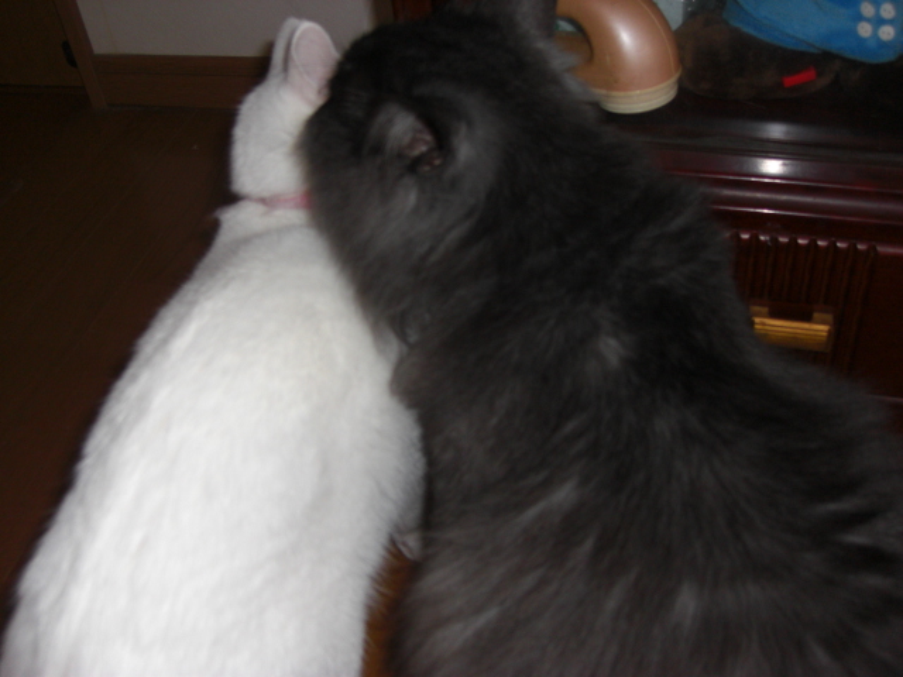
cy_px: 338
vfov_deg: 37.7
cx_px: 452
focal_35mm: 38
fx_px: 991
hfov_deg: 49.0
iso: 200
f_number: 2.8
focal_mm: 7.9
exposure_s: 1/60
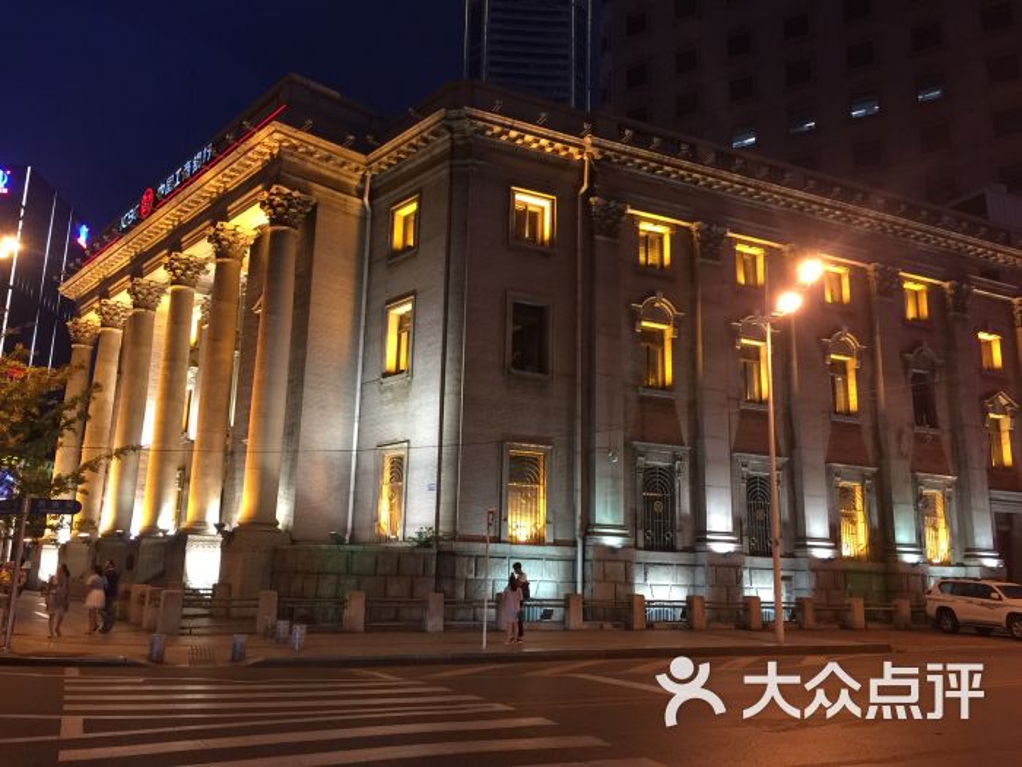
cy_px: 384
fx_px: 856
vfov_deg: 48.2
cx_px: 511
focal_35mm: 29
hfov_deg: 61.7
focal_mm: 4.15
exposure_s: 1/17
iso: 125
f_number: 2.2
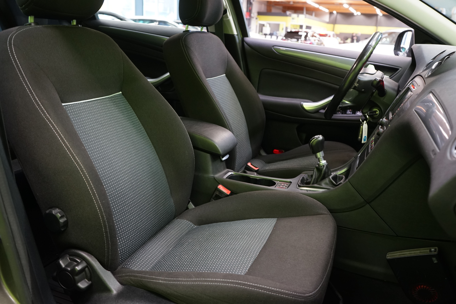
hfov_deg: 60.3
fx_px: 393
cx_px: 228
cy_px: 152
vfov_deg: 42.3
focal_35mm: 31
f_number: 5
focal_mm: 31
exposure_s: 1/15
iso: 1600
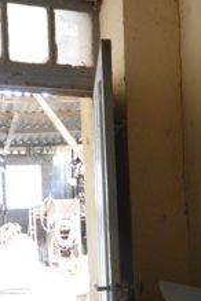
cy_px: 209
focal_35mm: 63
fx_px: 524
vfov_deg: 31.7
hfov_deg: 21.5
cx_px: 154
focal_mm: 13
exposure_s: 1/60
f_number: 3.5
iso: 2500
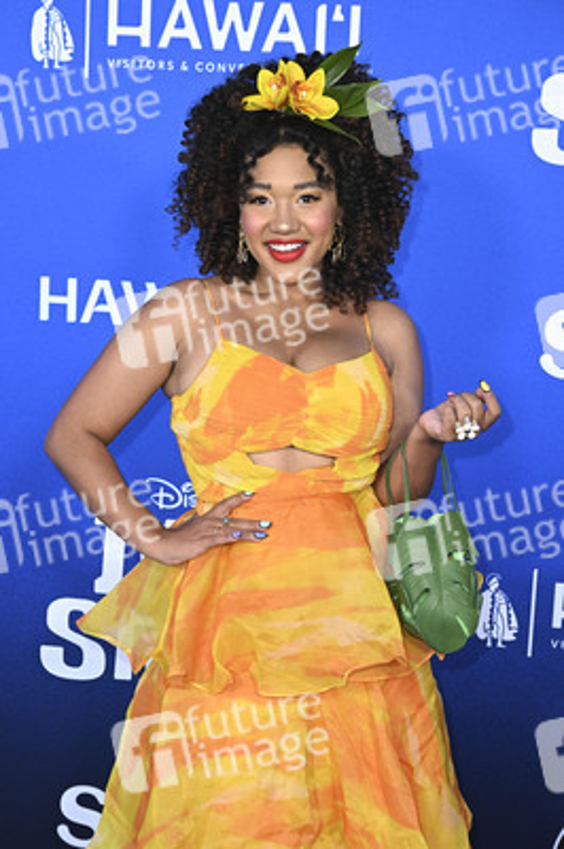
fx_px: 1601
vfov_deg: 29.7
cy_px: 424
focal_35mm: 68
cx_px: 282
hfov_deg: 20.0
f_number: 6.3
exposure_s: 1/200
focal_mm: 68
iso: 1600
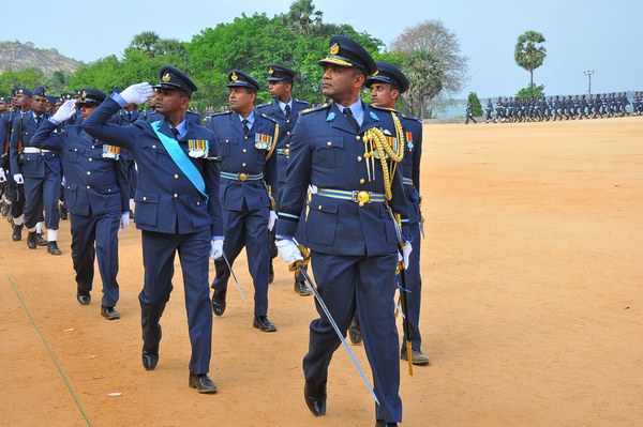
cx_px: 322
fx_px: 1124
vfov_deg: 21.5
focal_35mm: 63
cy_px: 214
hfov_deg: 31.9
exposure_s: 1/200
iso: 200
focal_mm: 42
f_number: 10
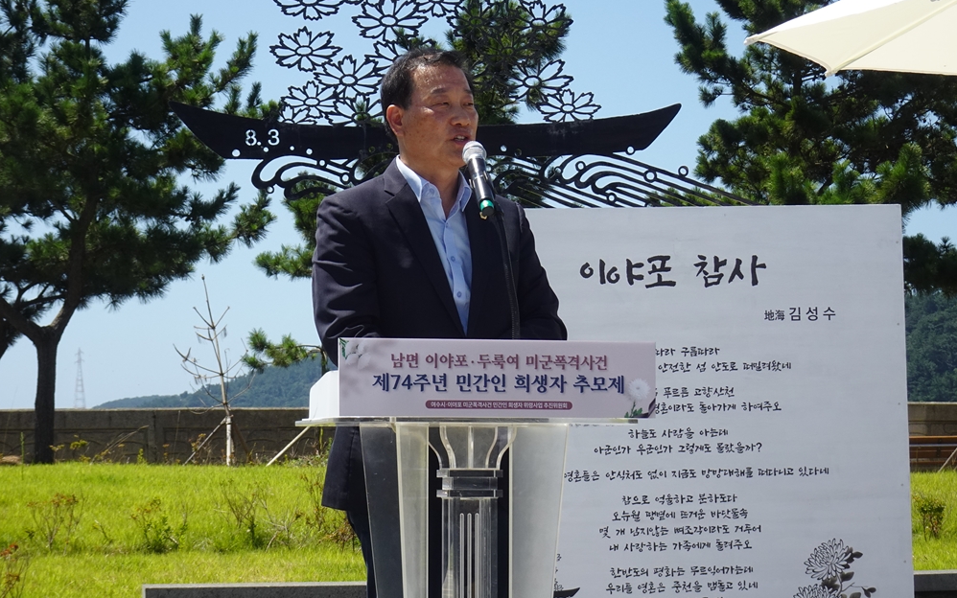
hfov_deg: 17.5
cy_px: 274
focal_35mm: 119
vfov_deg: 11.0
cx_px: 478
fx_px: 3104
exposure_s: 1/400
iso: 80
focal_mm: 17.68
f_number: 5.6
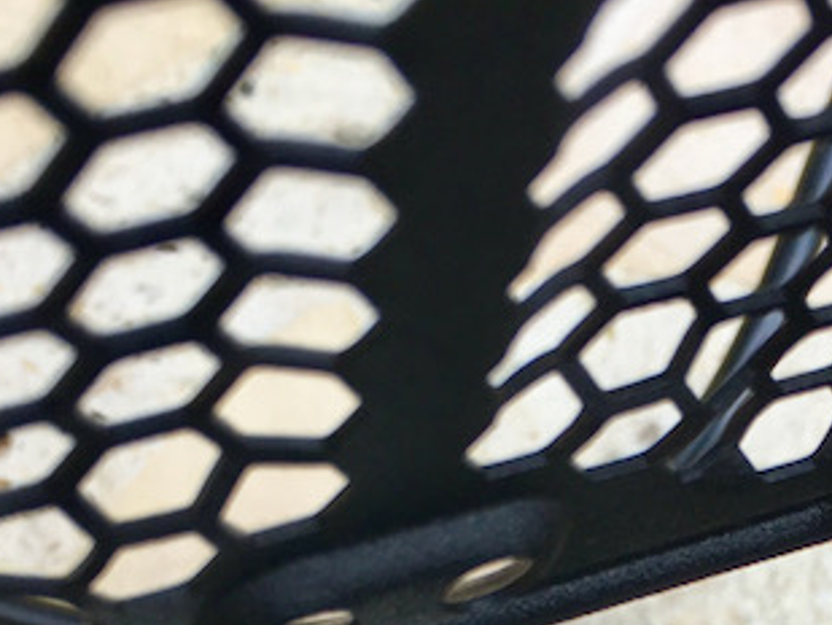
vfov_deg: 14.5
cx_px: 781
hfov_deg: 20.0
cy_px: 900
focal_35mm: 96
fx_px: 2308
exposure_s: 1/100
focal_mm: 4.15
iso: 25
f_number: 2.2
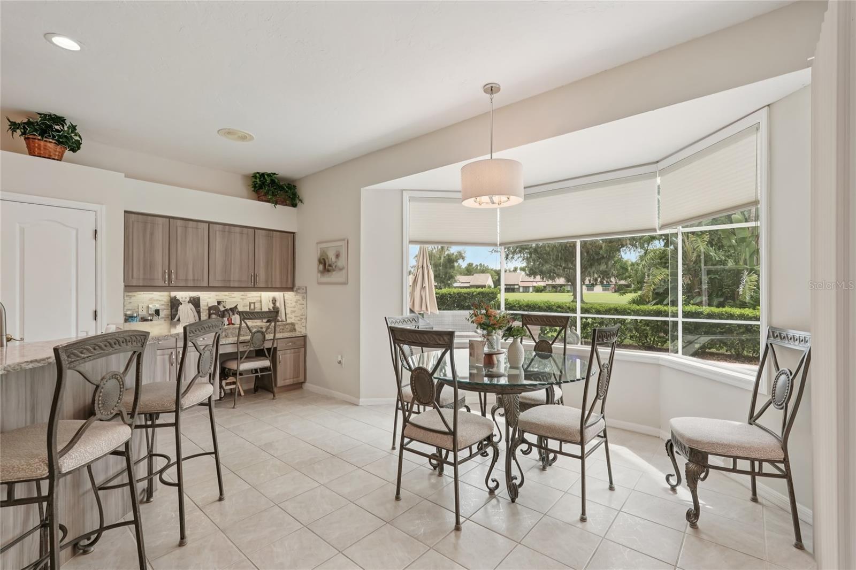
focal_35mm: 16
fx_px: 392
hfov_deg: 95.0
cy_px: 285
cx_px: 428
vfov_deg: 72.0
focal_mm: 16.5
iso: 400
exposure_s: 1/80
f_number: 8
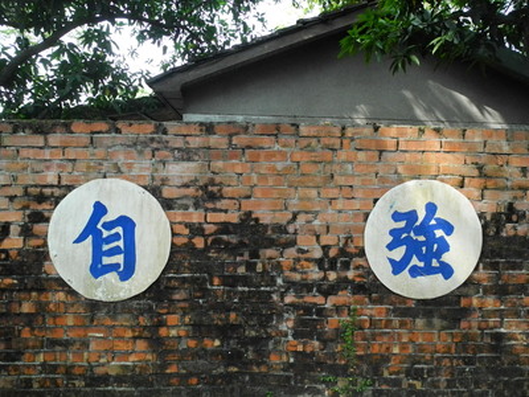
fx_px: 428
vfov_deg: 49.7
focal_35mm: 28
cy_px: 198
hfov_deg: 63.4
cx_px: 264
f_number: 2.8
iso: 800
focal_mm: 6
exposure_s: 1/1000
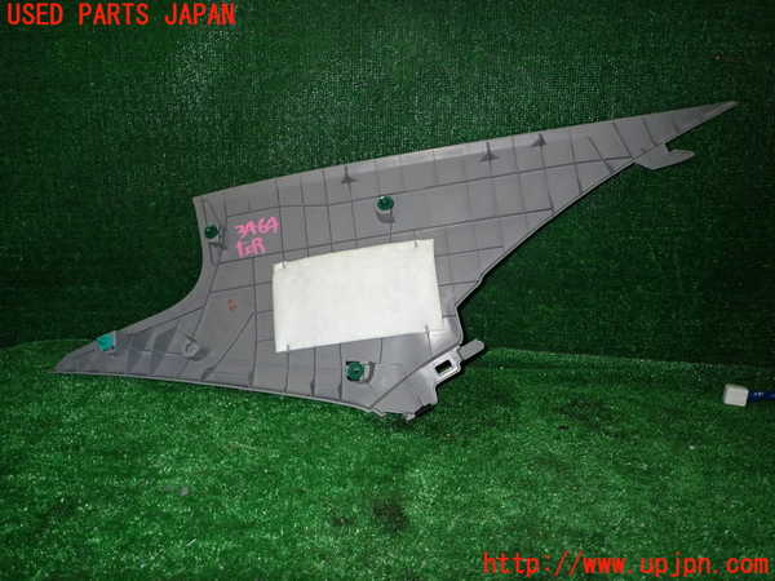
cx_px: 388
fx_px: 560
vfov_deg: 54.9
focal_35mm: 25
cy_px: 290
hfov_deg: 69.4
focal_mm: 4.5
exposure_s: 1/30
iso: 250
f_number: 5.6
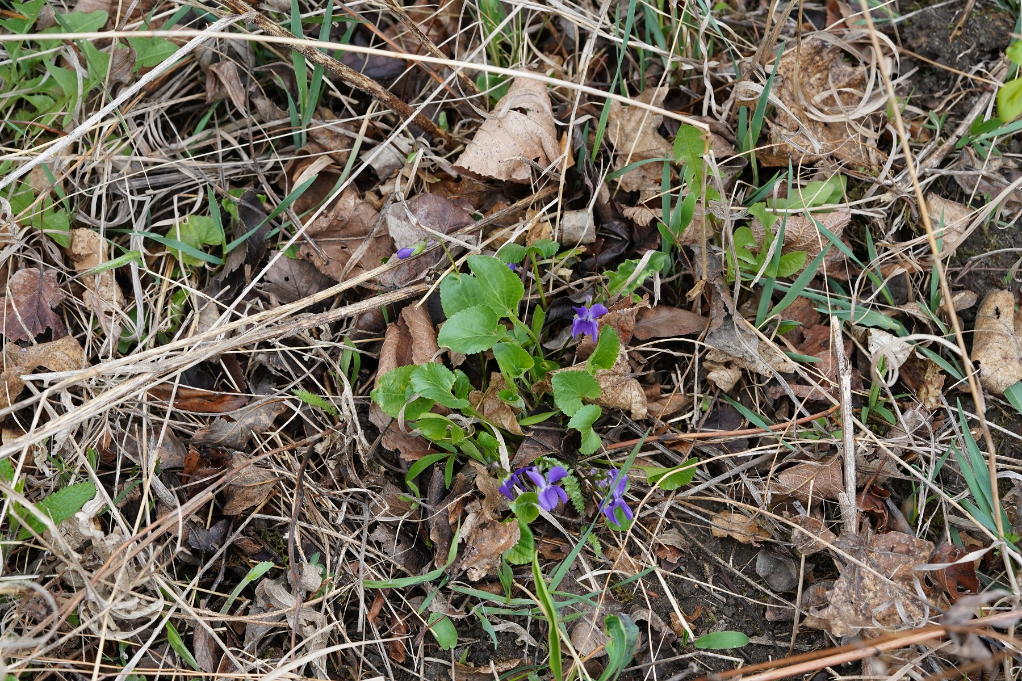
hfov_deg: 22.6
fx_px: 2555
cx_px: 511
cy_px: 340
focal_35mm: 90
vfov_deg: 15.2
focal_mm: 90
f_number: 9
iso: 1250
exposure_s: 1/250
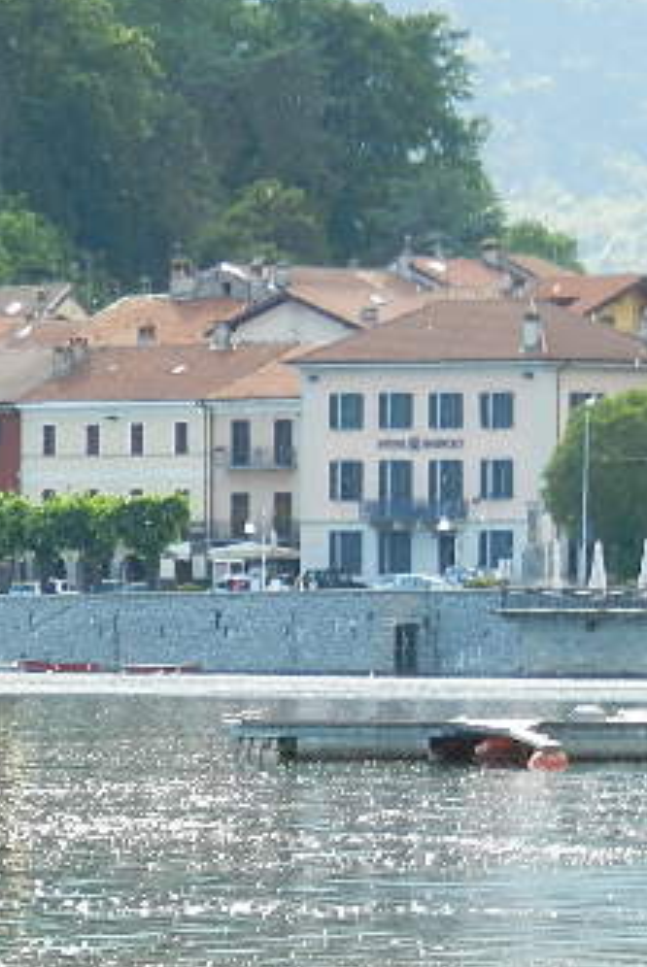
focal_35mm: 394
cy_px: 446
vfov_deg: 5.2
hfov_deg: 3.5
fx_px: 10599
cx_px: -143
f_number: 5.1
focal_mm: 22.2
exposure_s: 1/200
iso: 160
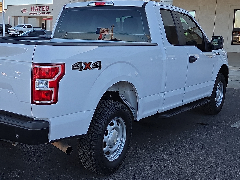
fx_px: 354
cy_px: 80
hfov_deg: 36.9
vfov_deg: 28.5
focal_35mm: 51
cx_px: 69
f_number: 1.8
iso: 25
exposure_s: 1/833
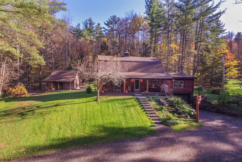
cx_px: 121
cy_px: 81
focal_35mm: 20
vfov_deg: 61.9
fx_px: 134
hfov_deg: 84.0
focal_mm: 3.61
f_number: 2.8
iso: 100
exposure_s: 1/50
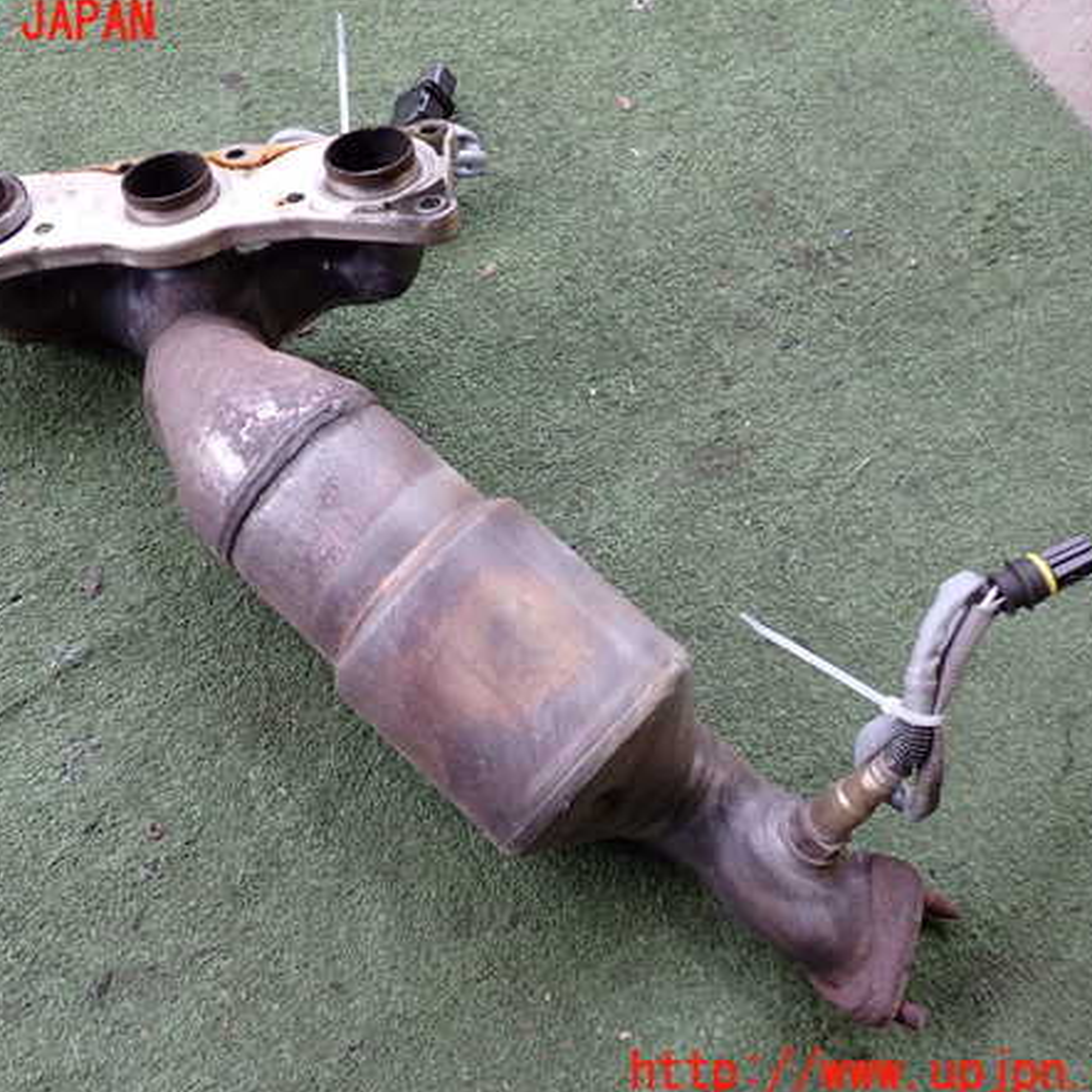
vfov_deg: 46.0
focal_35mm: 36
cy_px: 548
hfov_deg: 45.8
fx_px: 1285
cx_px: 447
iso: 200
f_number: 2.3
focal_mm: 5.4
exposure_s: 1/80
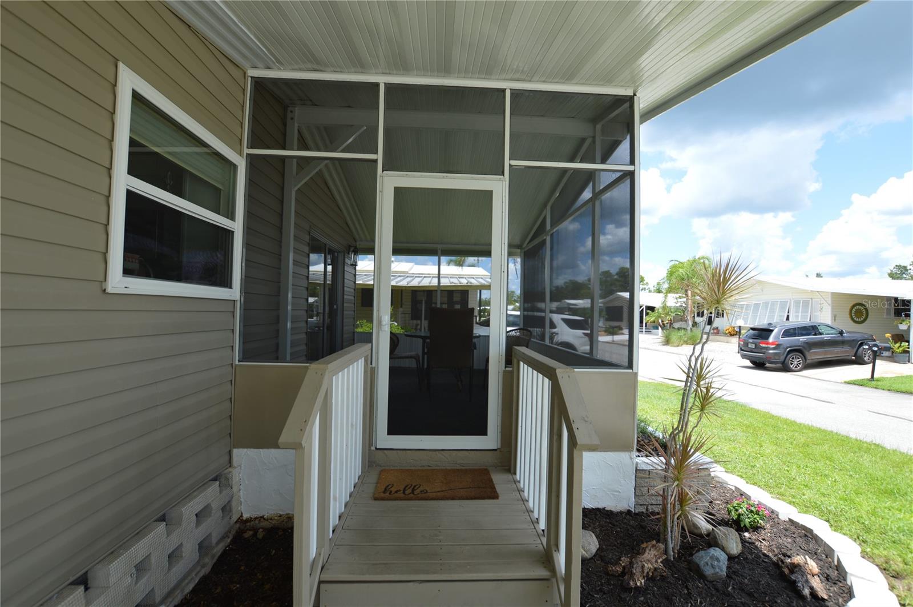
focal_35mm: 15
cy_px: 304
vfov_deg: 77.2
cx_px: 456
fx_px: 380
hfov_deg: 100.5
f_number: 6.3
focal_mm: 10
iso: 100
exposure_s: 1/160
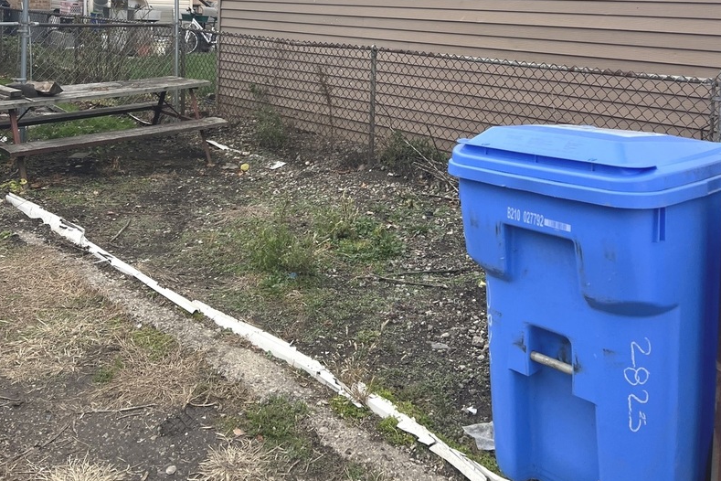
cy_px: 49
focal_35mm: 37
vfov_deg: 34.0
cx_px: 362
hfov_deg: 51.9
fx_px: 741
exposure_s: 1/1698
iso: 50
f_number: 1.5
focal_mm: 5.7
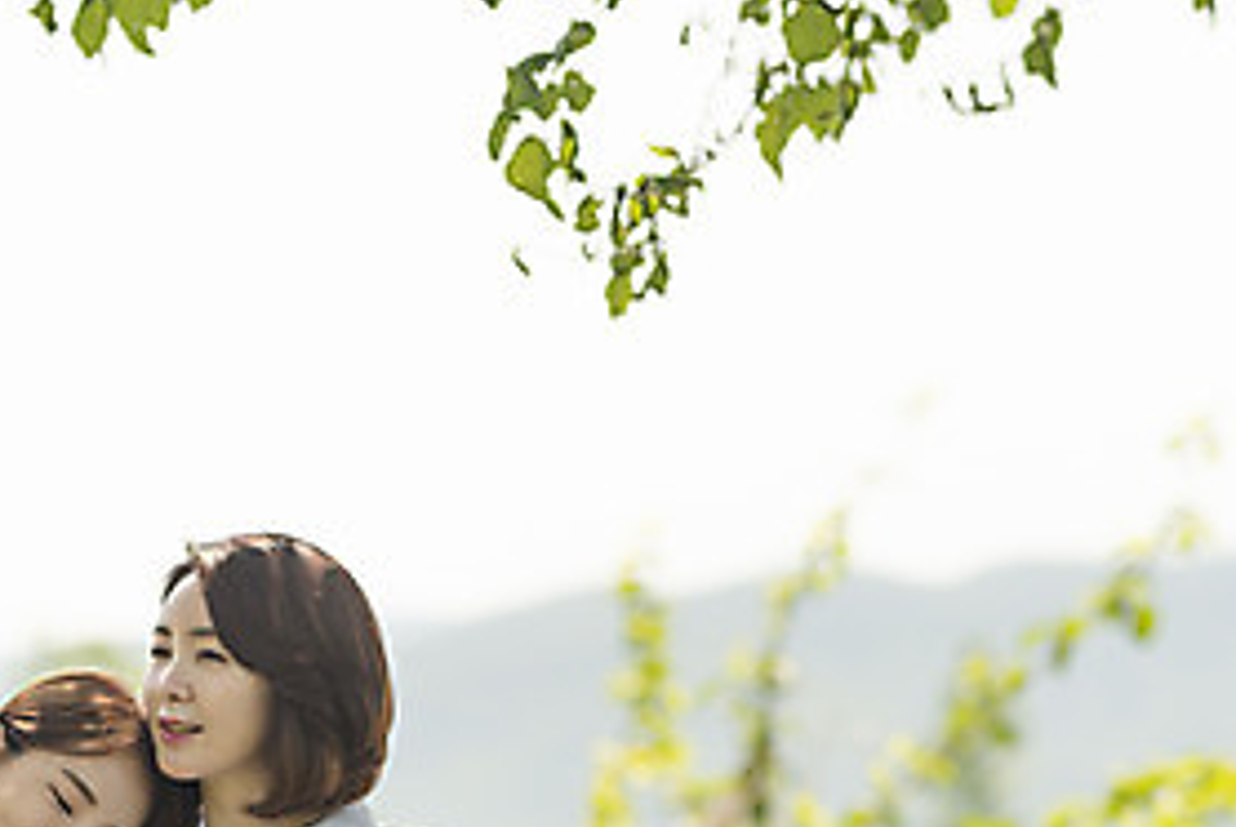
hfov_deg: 11.2
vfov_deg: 7.5
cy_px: 734
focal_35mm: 183
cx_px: 371
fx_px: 6289
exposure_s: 1/4000
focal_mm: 85
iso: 100
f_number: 2
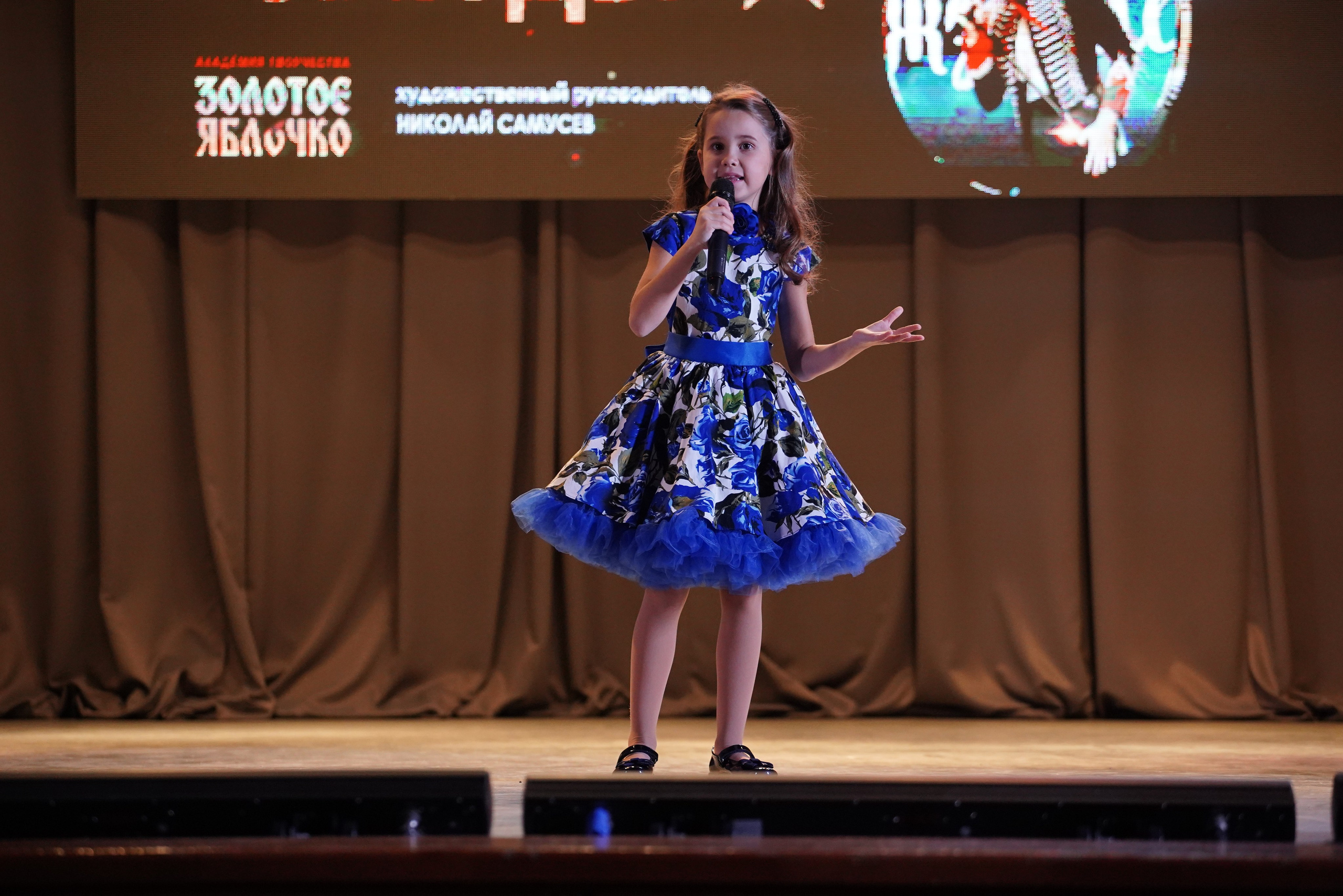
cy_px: 448
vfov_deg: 10.9
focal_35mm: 126
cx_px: 672
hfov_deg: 16.3
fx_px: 4700
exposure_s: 1/500
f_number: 4
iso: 3200
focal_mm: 126
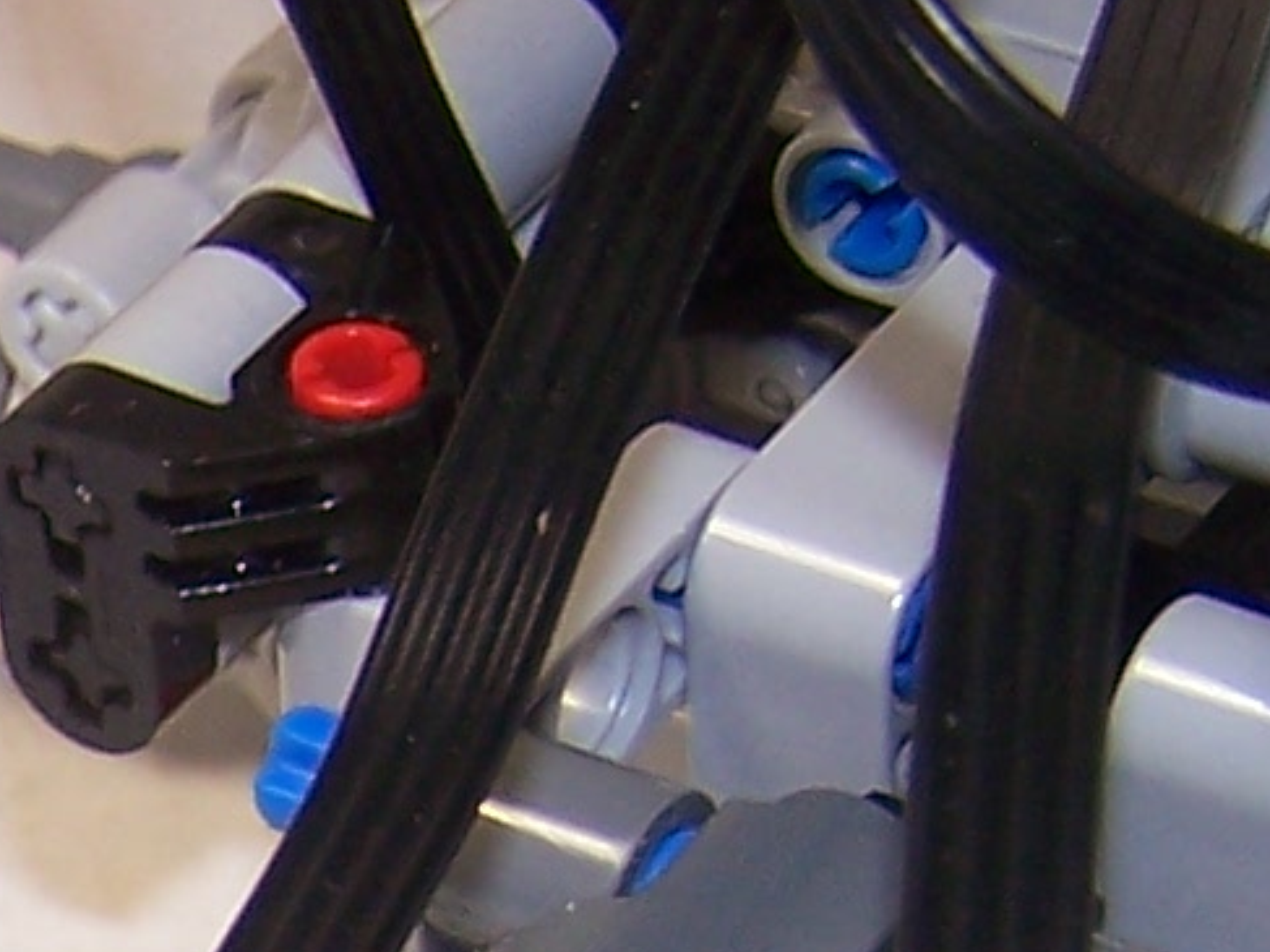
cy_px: 2089
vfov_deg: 7.1
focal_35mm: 201
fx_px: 7373
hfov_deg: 9.4
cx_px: -1061
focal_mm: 6.3
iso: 80
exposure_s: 1/60
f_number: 2.8
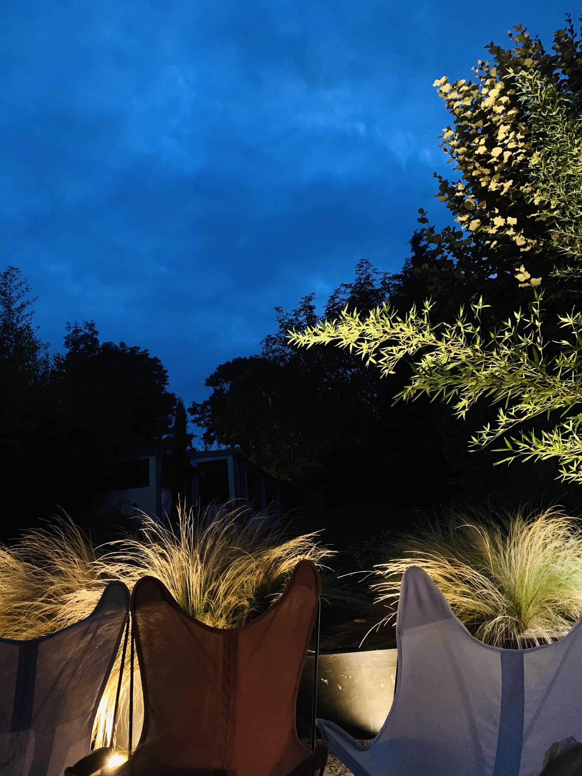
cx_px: 291
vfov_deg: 67.3
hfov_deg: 53.1
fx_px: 583
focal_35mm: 26
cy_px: 388
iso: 640
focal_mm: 4.25
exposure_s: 1/17
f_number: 1.8
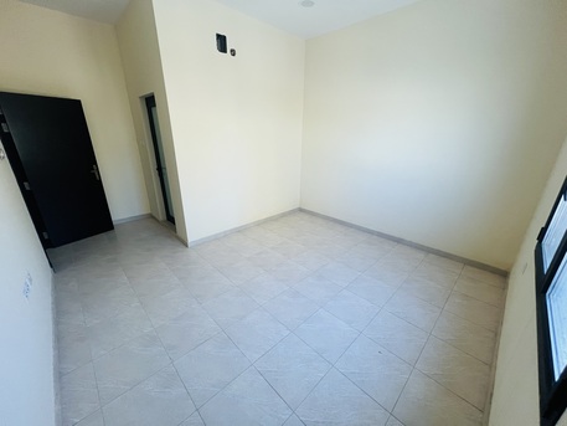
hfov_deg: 106.2
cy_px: 213
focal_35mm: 13
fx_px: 213
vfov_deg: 89.9
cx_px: 284
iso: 160
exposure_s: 1/99
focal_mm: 1.57
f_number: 1.8
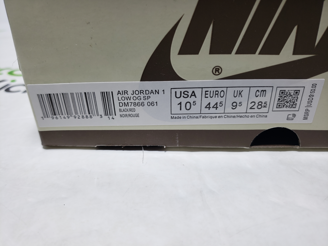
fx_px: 246
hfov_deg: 67.3
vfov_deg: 53.1
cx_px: 164
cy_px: 123
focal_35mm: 26
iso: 50
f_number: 1.5
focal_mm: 4.3
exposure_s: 1/380
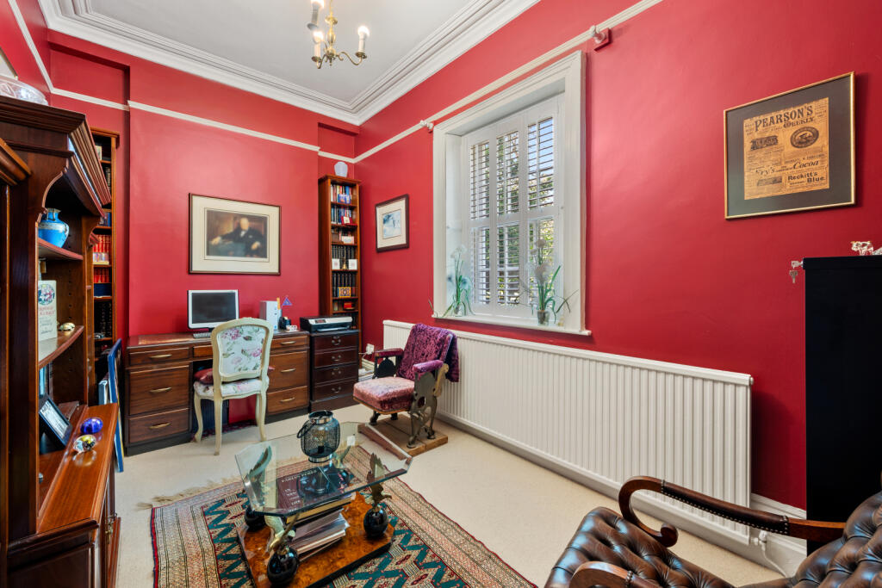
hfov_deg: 104.2
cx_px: 441
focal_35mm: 14
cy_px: 294
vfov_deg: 81.2
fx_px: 343
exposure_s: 5
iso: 100
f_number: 10
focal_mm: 14
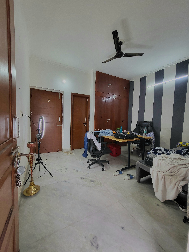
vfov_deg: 106.2
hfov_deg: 89.9
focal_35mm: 13
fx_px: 95
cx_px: 94
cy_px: 126
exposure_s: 1/50
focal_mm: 1.74
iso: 100
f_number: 2.2
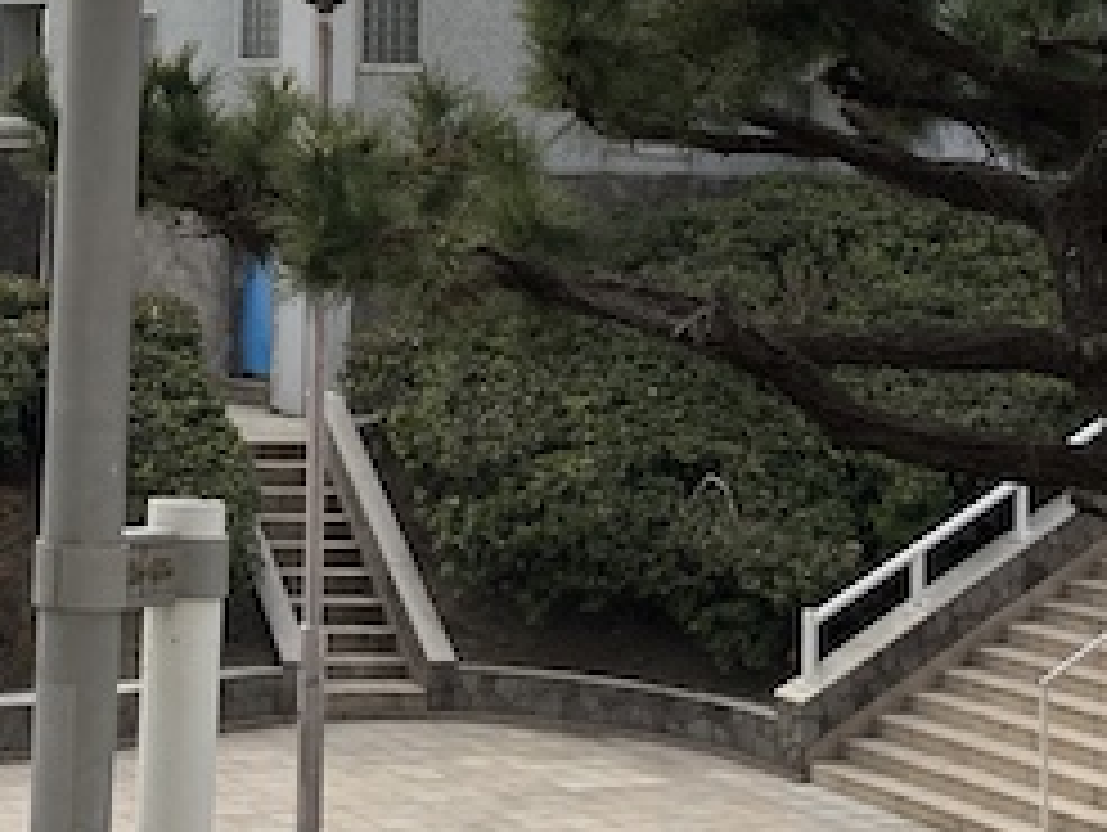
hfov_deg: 21.1
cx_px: 135
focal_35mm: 91
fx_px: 2913
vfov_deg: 15.6
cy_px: -211
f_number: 1.8
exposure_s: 1/3690
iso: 20
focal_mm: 3.99
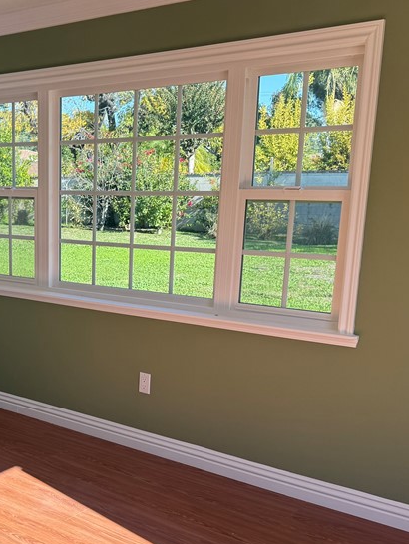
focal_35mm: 45
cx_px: 36
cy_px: 350
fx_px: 708
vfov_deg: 41.7
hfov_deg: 30.7
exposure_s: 1/955
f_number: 1.78
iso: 80
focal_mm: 6.76
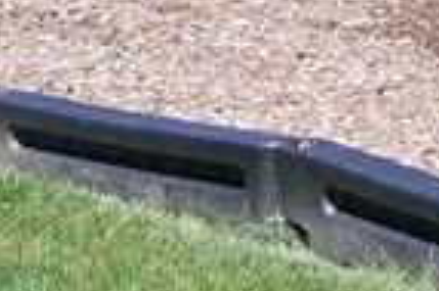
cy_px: -515
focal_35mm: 366
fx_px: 4458
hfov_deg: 5.5
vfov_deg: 3.7
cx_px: 975
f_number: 9
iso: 200
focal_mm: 32
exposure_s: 1/320
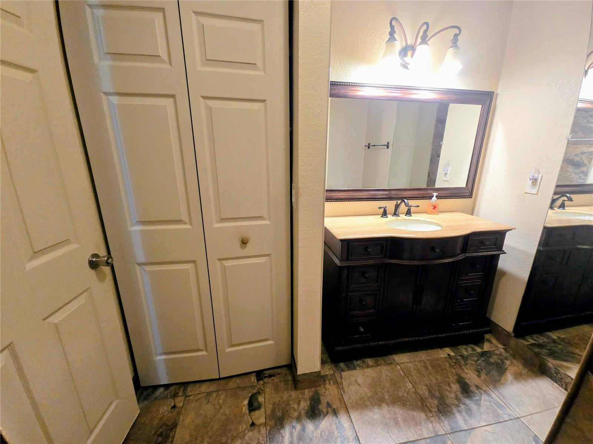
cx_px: 296
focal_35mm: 13
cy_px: 222
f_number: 2.2
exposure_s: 1/60
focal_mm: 2.2
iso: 320
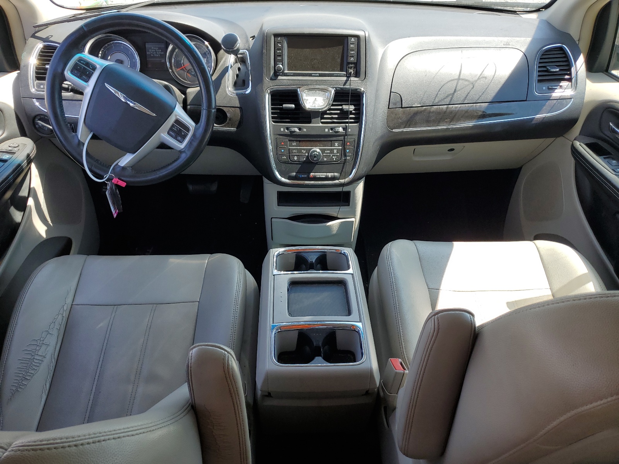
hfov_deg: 67.3
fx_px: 465
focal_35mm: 26
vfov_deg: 53.1
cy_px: 232
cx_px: 310
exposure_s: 1/588
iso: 50
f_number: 1.5
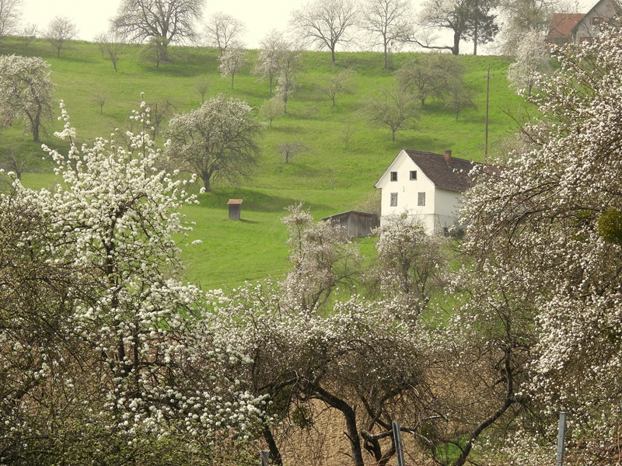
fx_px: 3055
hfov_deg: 11.6
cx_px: 311
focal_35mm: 170
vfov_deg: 8.7
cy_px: 233
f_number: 4.5
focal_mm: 30.3
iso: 100
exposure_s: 1/640
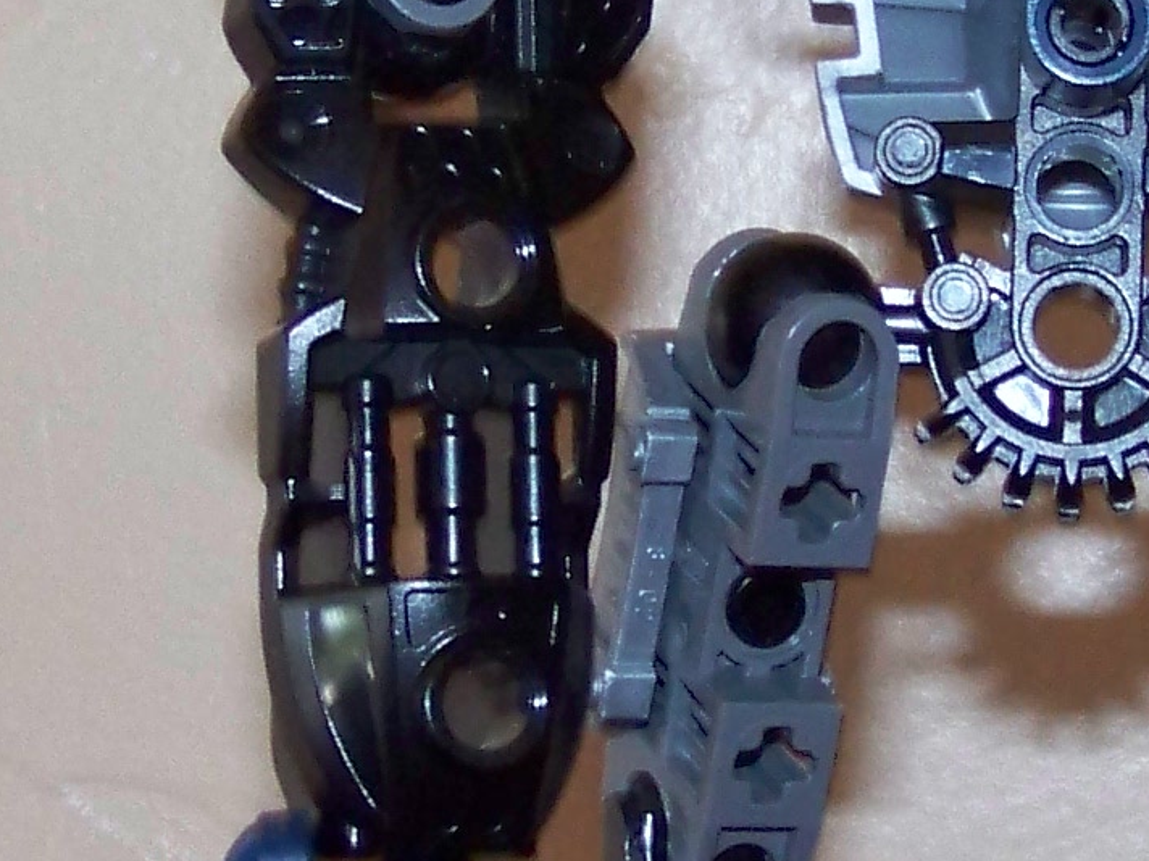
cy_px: 410
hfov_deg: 11.8
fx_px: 5477
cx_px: 1152
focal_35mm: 165
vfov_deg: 9.0
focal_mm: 5.85
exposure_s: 1/30
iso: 200
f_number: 2.8
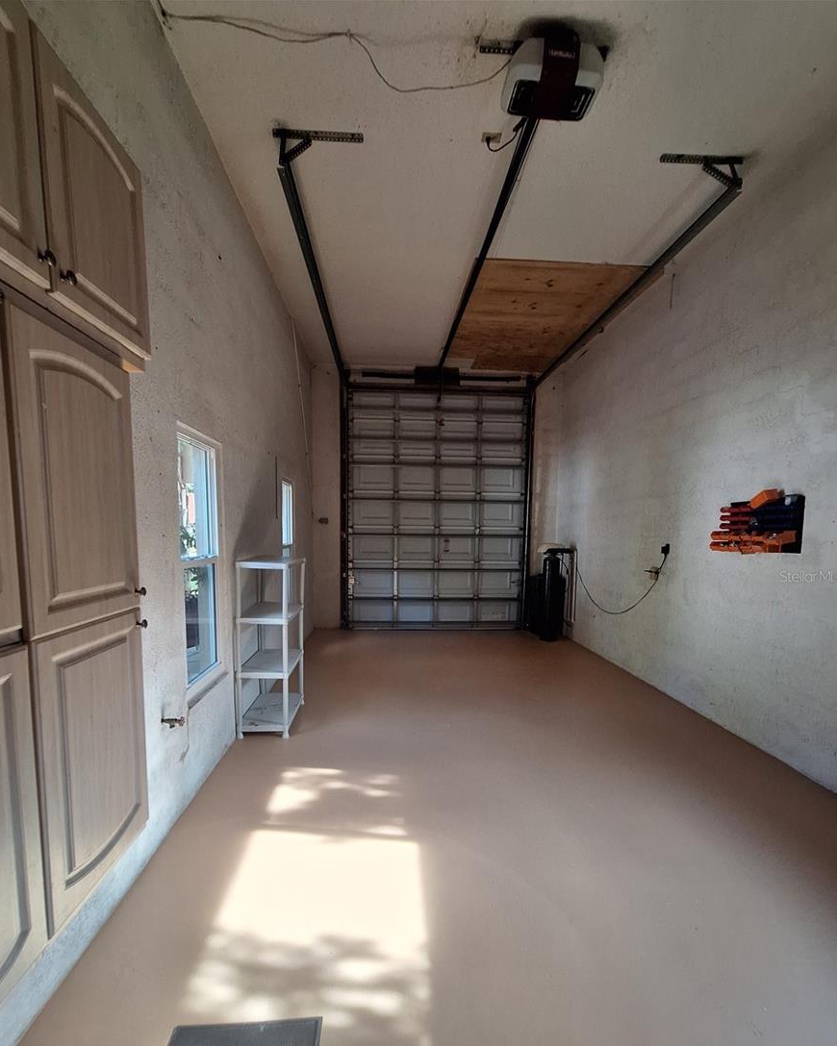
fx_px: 434
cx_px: 415
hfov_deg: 88.0
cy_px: 576
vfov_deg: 100.4
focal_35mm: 14
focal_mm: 1.74
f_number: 2.2
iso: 80
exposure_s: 1/40
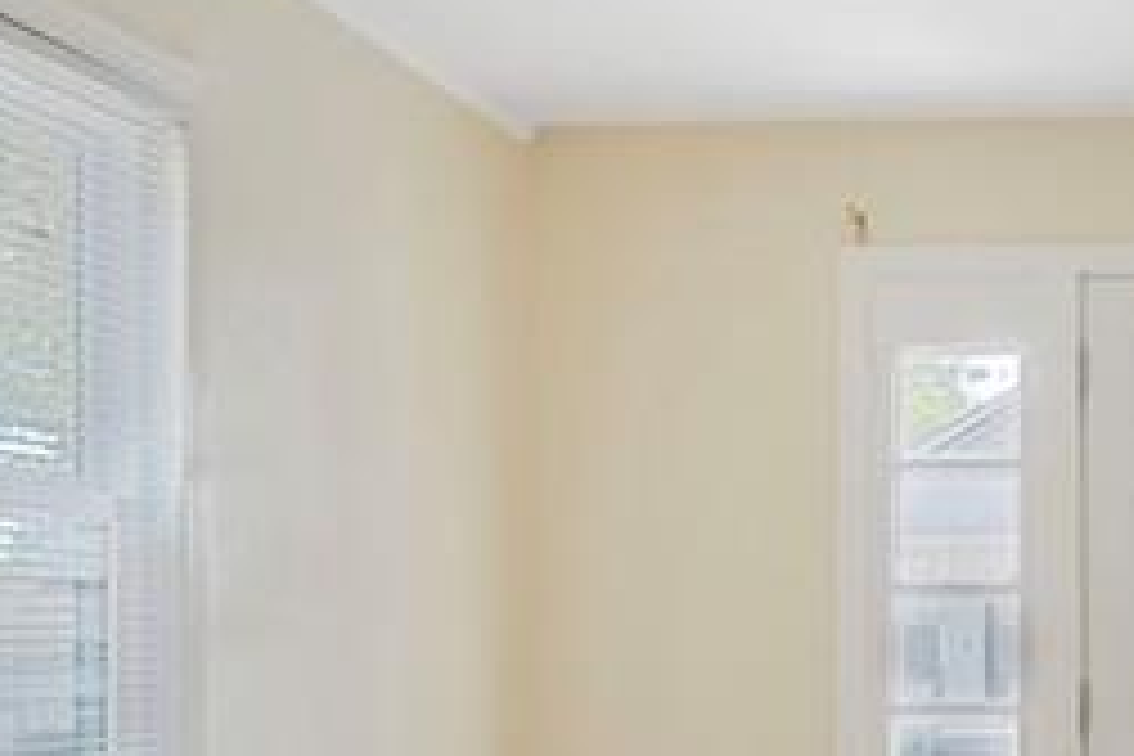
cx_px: 1274
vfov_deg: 20.5
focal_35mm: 65
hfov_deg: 28.0
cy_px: 684
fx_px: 2047
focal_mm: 16
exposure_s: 1/20
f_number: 8
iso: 200
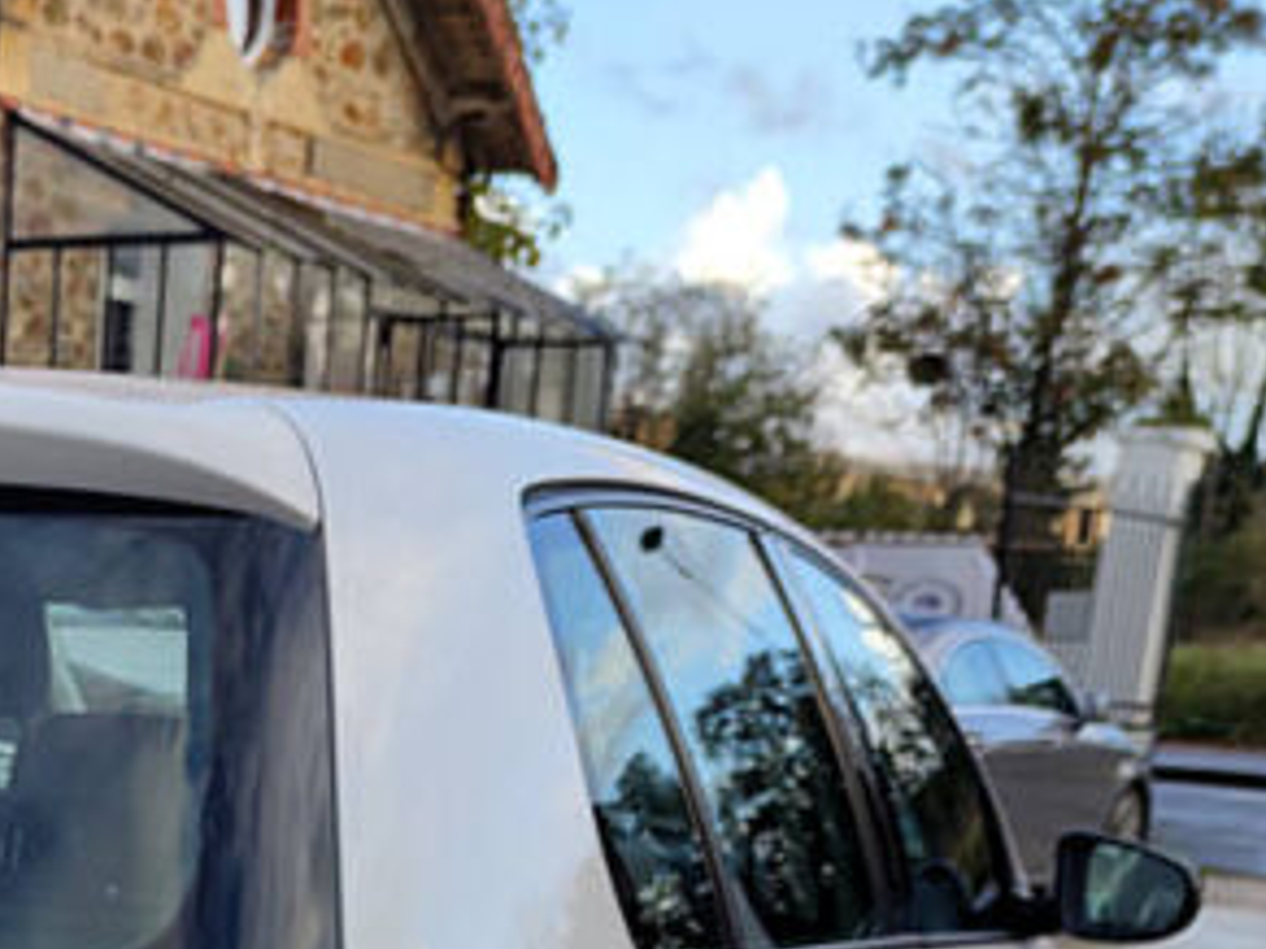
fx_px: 2413
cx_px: 52
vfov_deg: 20.5
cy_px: 1188
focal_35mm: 66
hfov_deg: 27.9
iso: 50
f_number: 1.69
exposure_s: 1/767
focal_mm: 6.72
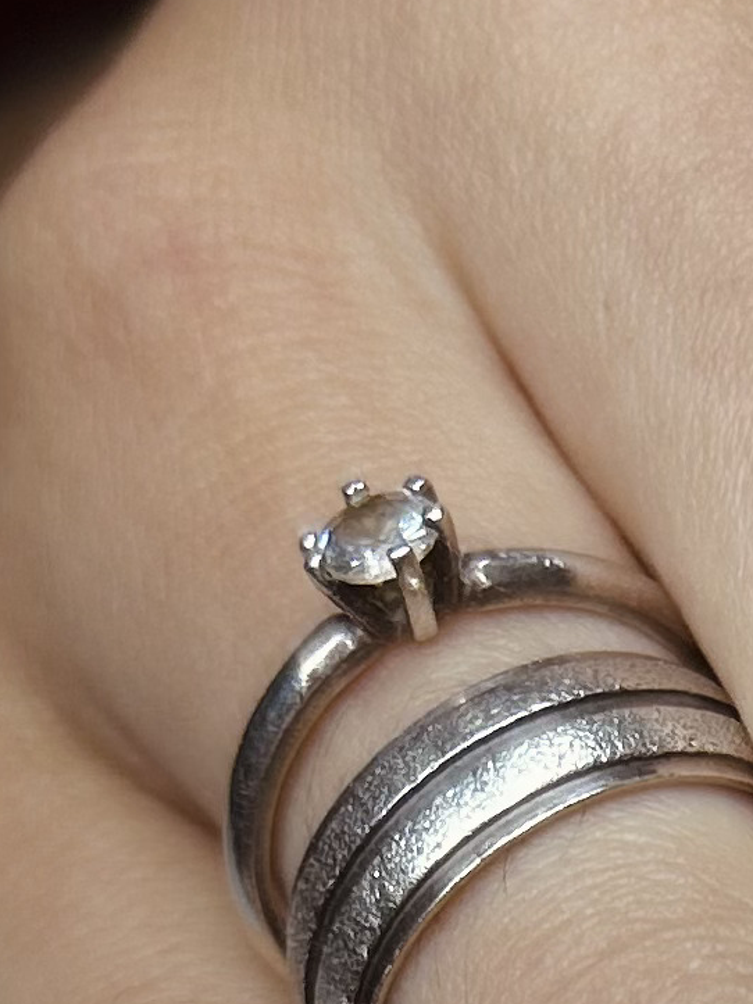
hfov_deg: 10.0
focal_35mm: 145
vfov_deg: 12.3
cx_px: 981
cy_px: 1890
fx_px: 4207
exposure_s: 1/1488
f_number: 1.5
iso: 50
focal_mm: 5.7
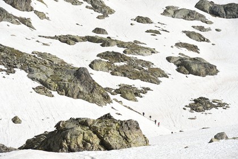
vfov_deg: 6.9
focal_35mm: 200
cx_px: 119
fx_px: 1322
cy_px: 80
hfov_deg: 10.3
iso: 200
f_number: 13
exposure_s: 1/320
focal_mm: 200
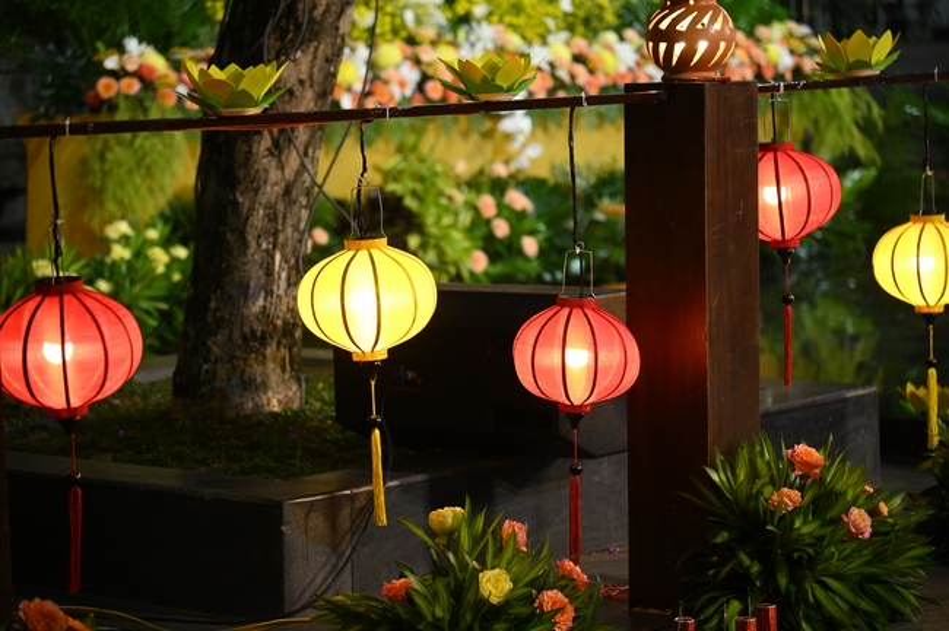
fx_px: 3160
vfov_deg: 11.4
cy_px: 316
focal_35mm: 120
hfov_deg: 17.1
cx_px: 474
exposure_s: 1/250
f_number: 4
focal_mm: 120
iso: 4000
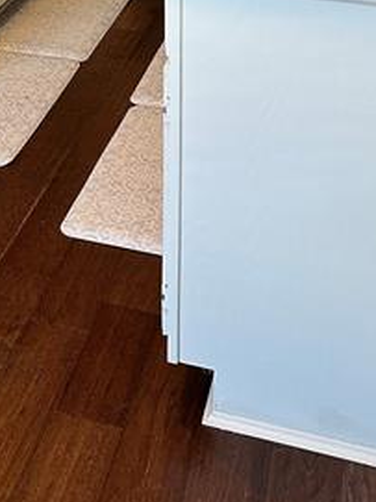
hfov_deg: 21.1
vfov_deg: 24.1
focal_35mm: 68
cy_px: -195
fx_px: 986
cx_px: 37
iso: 200
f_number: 1.78
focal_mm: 6.86
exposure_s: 1/120
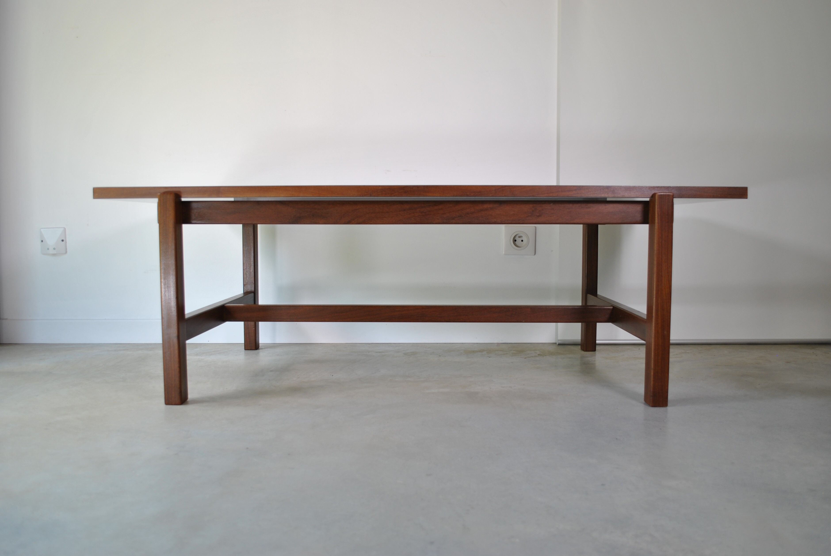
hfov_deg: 61.9
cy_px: 278
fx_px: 693
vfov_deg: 43.7
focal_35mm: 30
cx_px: 416
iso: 100
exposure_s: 1/60
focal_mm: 20
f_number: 3.8
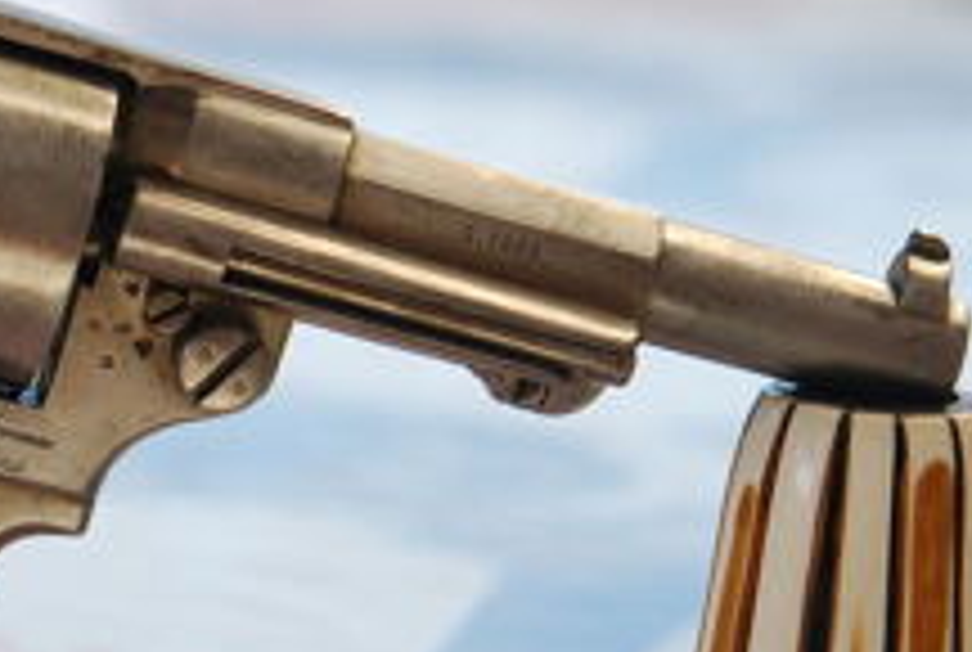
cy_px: 526
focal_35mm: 200
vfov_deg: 6.9
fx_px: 5411
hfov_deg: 10.2
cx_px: -32
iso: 200
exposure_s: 1/250
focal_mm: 60
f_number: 4
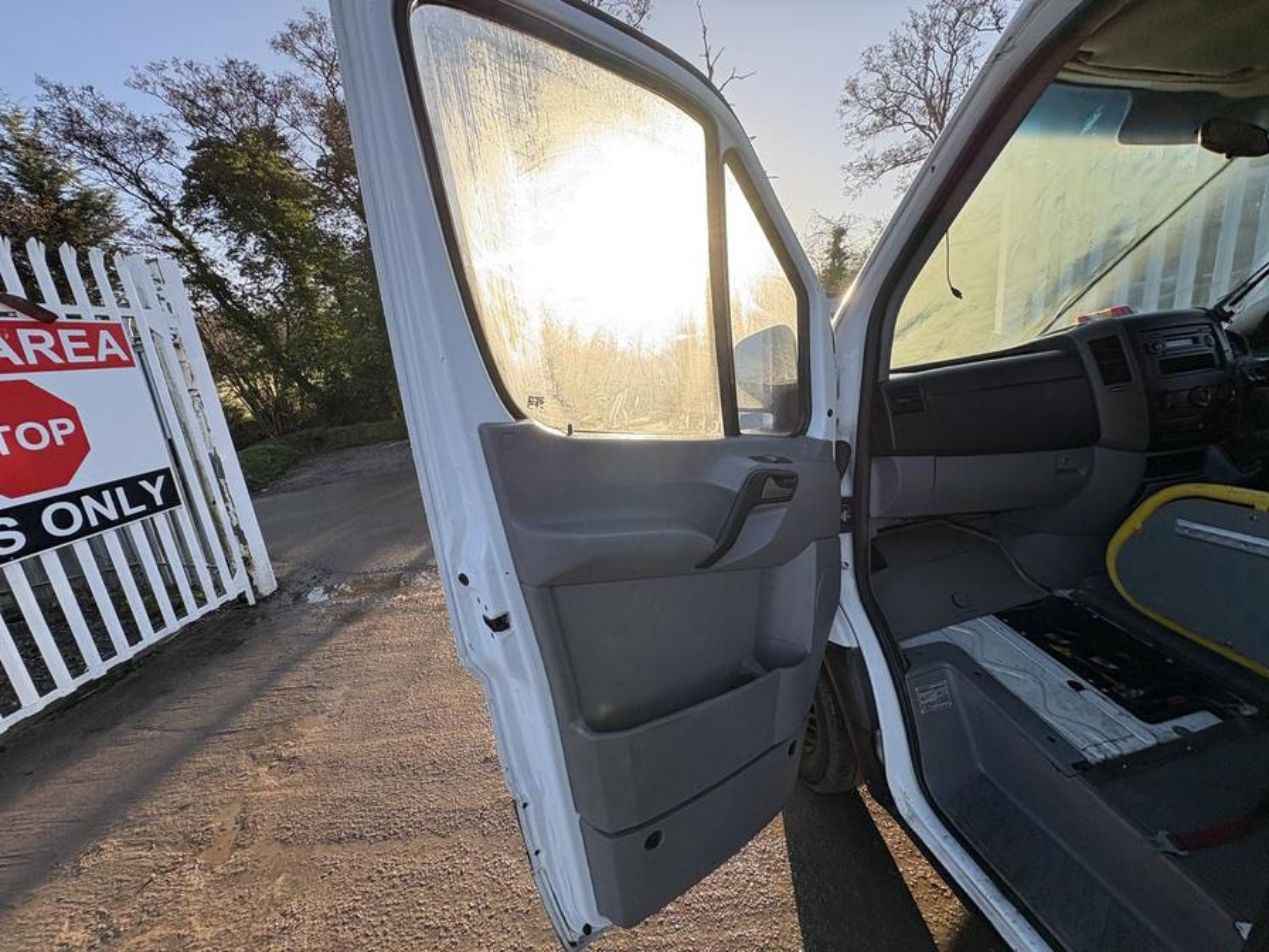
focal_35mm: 14
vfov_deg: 85.7
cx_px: 634
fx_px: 513
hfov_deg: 102.1
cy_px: 476
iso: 40
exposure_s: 1/515
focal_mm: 2.22
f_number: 2.2
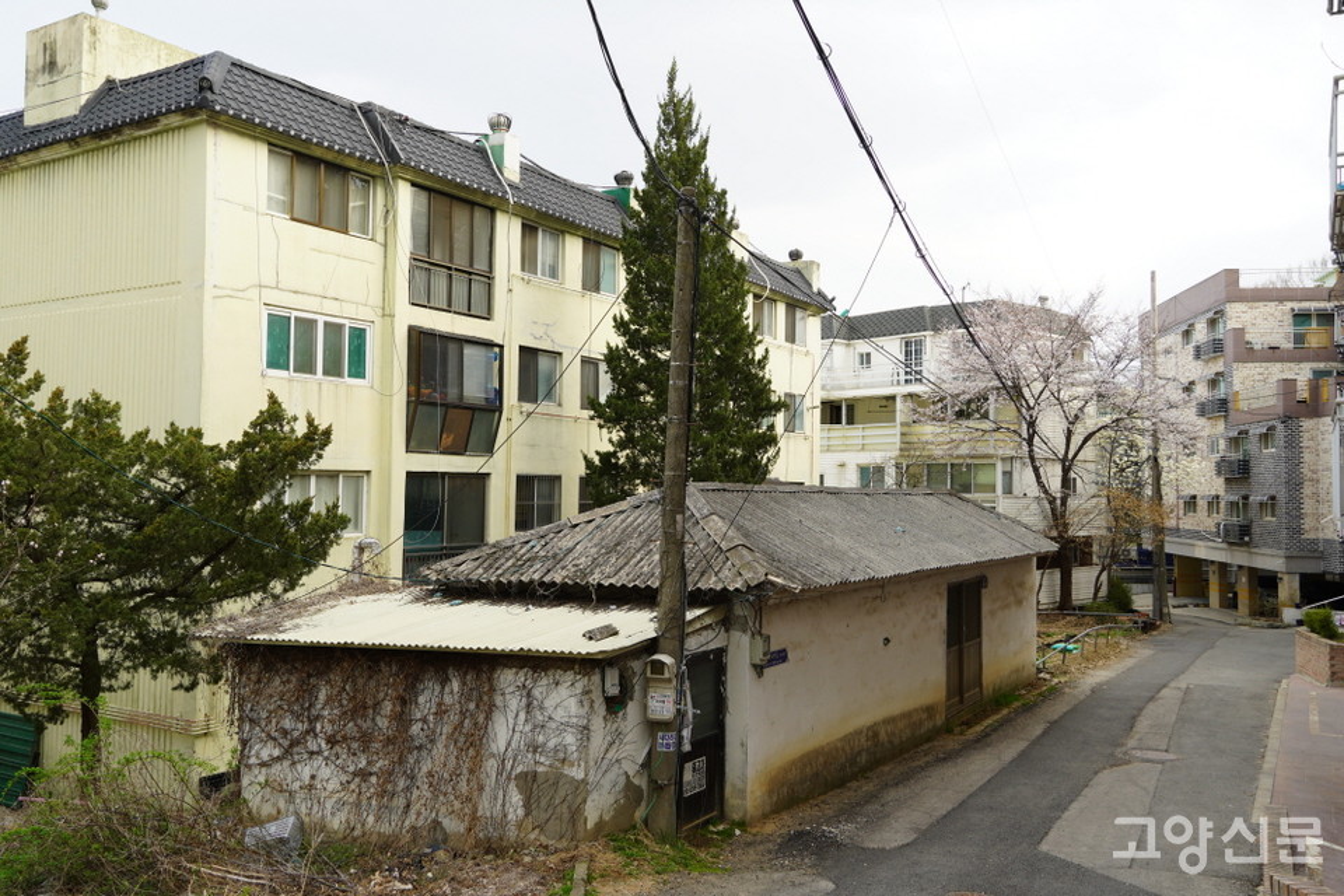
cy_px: 448
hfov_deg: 61.9
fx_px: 1120
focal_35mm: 30
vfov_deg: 43.6
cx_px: 672
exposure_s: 1/80
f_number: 5.6
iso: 100
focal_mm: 20
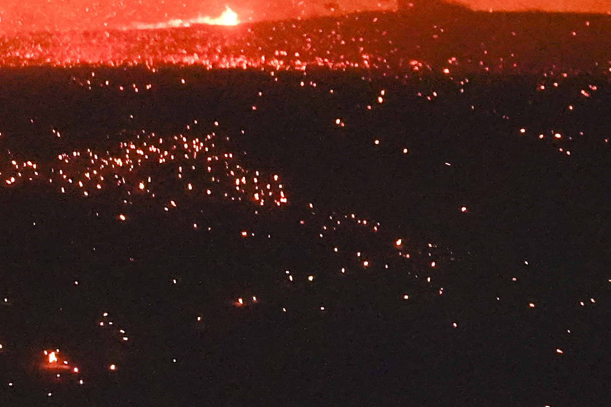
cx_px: -358
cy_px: 46
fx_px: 2104
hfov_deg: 15.1
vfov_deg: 11.0
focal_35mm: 124
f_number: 3.5
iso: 20000
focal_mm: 31
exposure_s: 1/160
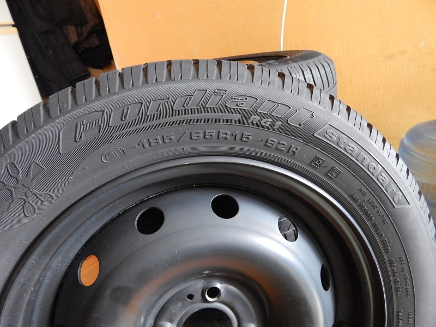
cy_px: 164
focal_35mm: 23
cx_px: 218
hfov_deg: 73.9
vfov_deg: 58.9
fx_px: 290
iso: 640
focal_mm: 4
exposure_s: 1/8
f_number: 3
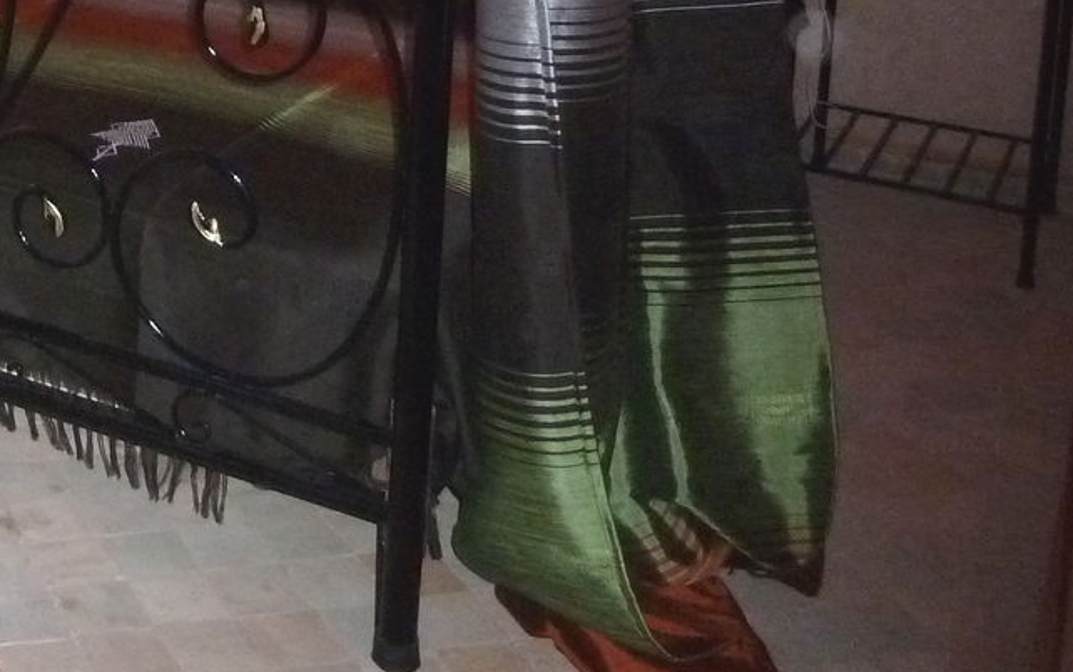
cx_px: -226
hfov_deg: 27.3
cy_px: -298
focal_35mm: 66
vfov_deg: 17.9
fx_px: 1931
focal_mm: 4.1
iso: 400
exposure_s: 1/8
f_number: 3.3
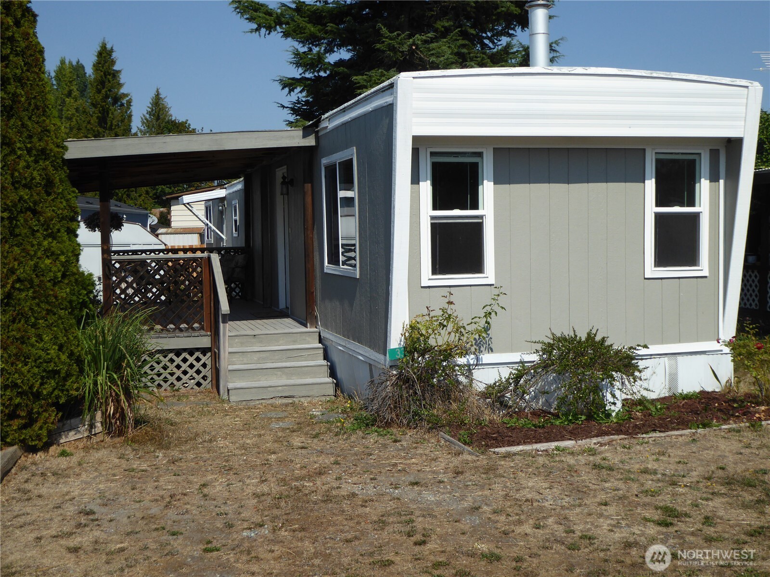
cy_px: 288
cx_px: 385
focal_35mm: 46
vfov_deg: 31.5
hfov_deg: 41.2
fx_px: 1023
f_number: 3.9
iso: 100
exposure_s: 1/1300
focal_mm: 7.8
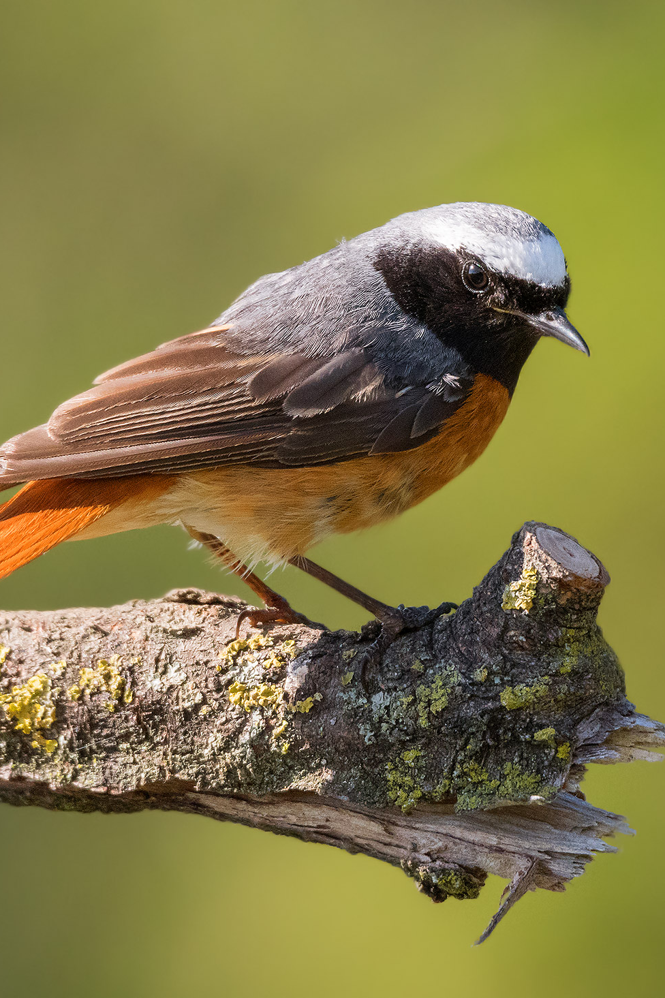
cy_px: 499
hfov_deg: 1.0
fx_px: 37476
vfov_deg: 1.5
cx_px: 425
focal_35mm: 1352
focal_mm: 600
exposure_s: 1/2000
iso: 2500
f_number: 8
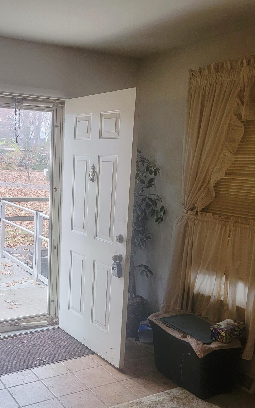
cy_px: 233
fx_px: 434
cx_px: 69
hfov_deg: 32.3
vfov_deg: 50.2
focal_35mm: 39
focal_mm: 6.7
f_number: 1.8
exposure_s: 1/60.2
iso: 160
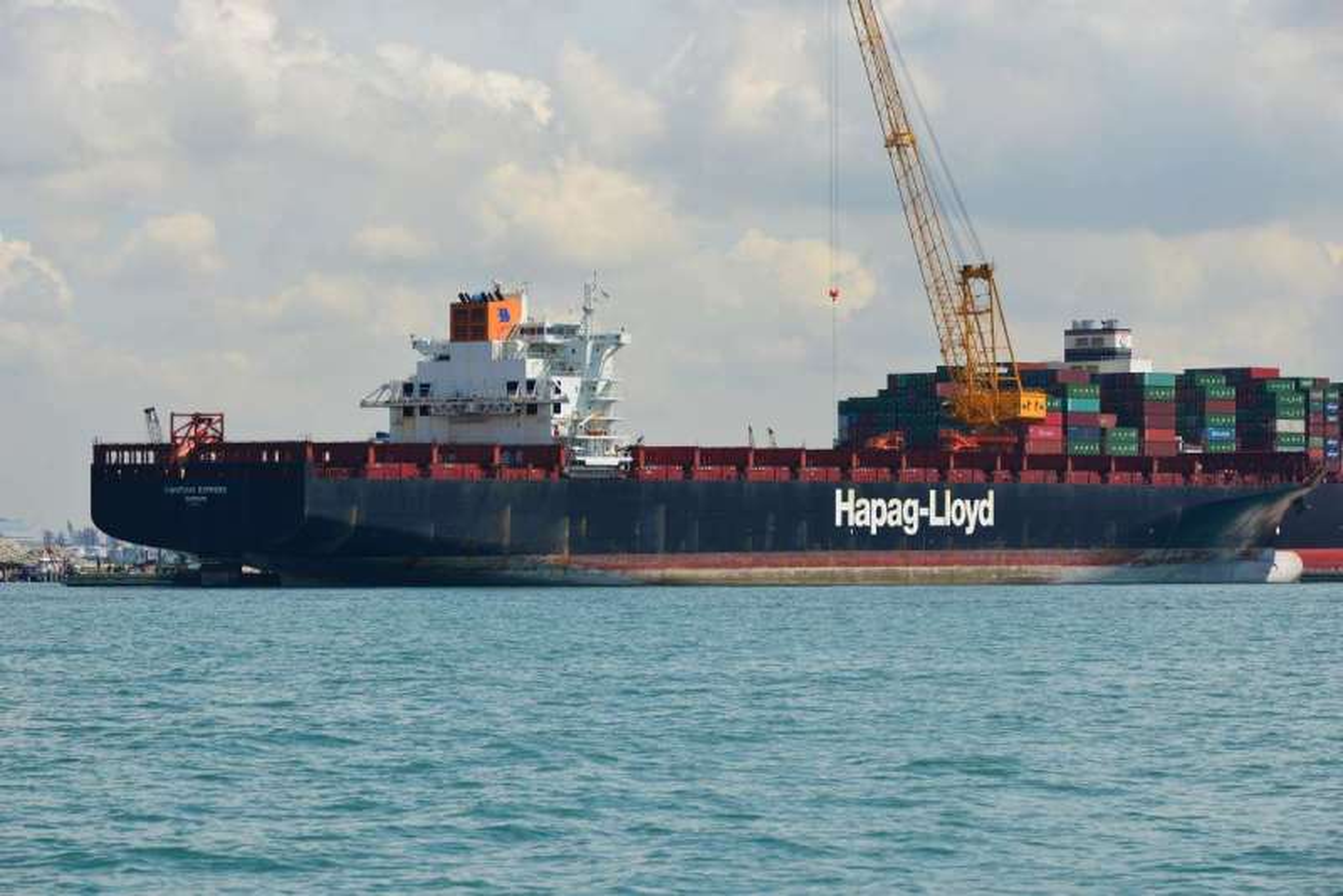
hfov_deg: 16.4
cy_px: 448
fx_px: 4665
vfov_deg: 11.0
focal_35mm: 125
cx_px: 672
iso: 100
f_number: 9
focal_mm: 125
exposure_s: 1/320
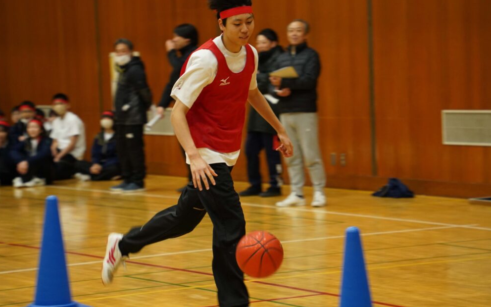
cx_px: 245
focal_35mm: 152
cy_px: 144
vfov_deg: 8.6
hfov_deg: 13.8
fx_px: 2034
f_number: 5.6
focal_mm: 148
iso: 4000
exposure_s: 1/160
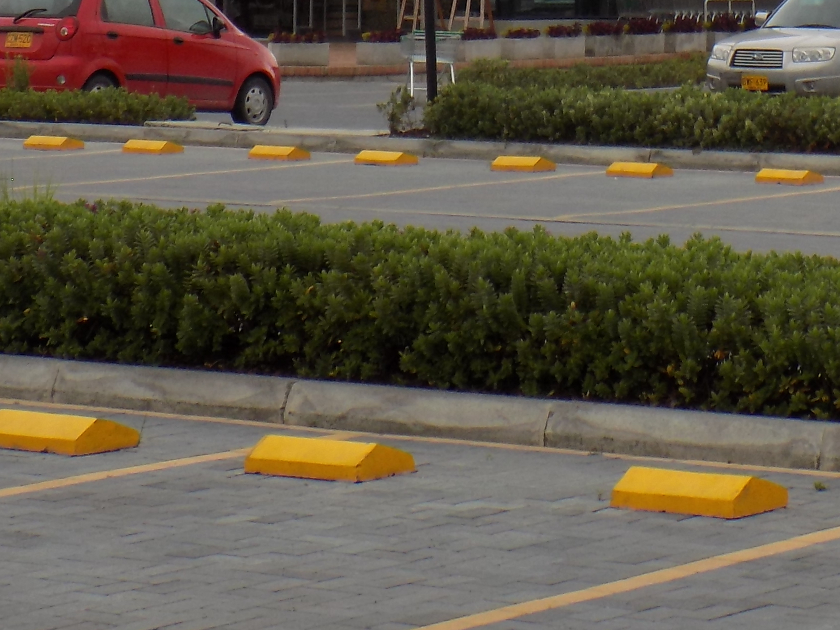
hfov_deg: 12.2
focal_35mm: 162
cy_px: -200
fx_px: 3931
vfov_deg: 9.0
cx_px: 471
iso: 80
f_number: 4
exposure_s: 1/320
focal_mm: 10.5
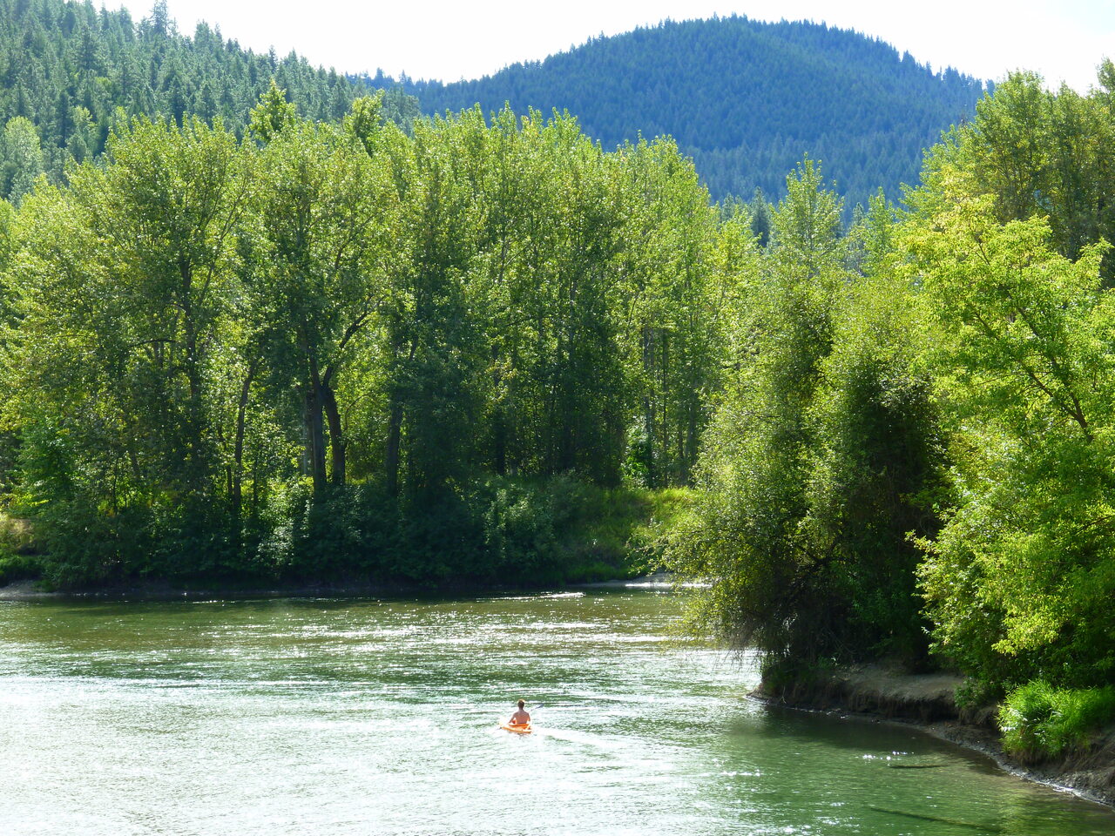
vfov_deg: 15.2
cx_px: 558
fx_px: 3124
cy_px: 418
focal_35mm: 97
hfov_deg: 20.2
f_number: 5.2
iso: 80
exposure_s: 1/100
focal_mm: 17.5
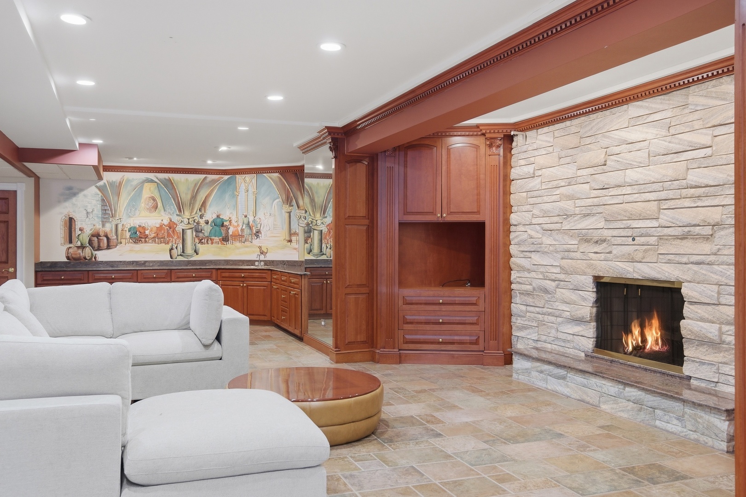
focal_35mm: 33
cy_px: 248
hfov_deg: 57.2
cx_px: 373
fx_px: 684
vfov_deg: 40.0
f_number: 5.6
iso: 800
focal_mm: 21.9
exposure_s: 1/280
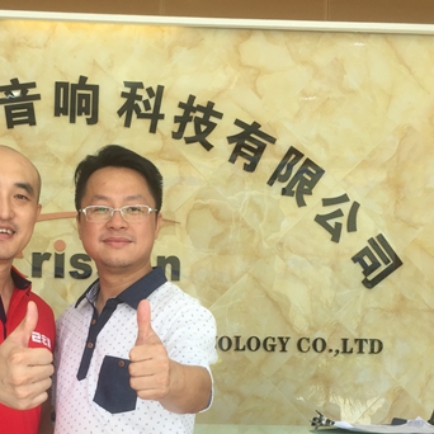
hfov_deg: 28.3
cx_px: 131
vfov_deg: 27.9
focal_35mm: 60
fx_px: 851
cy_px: 363
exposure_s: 1/106
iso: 32
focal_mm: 4.15
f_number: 2.2
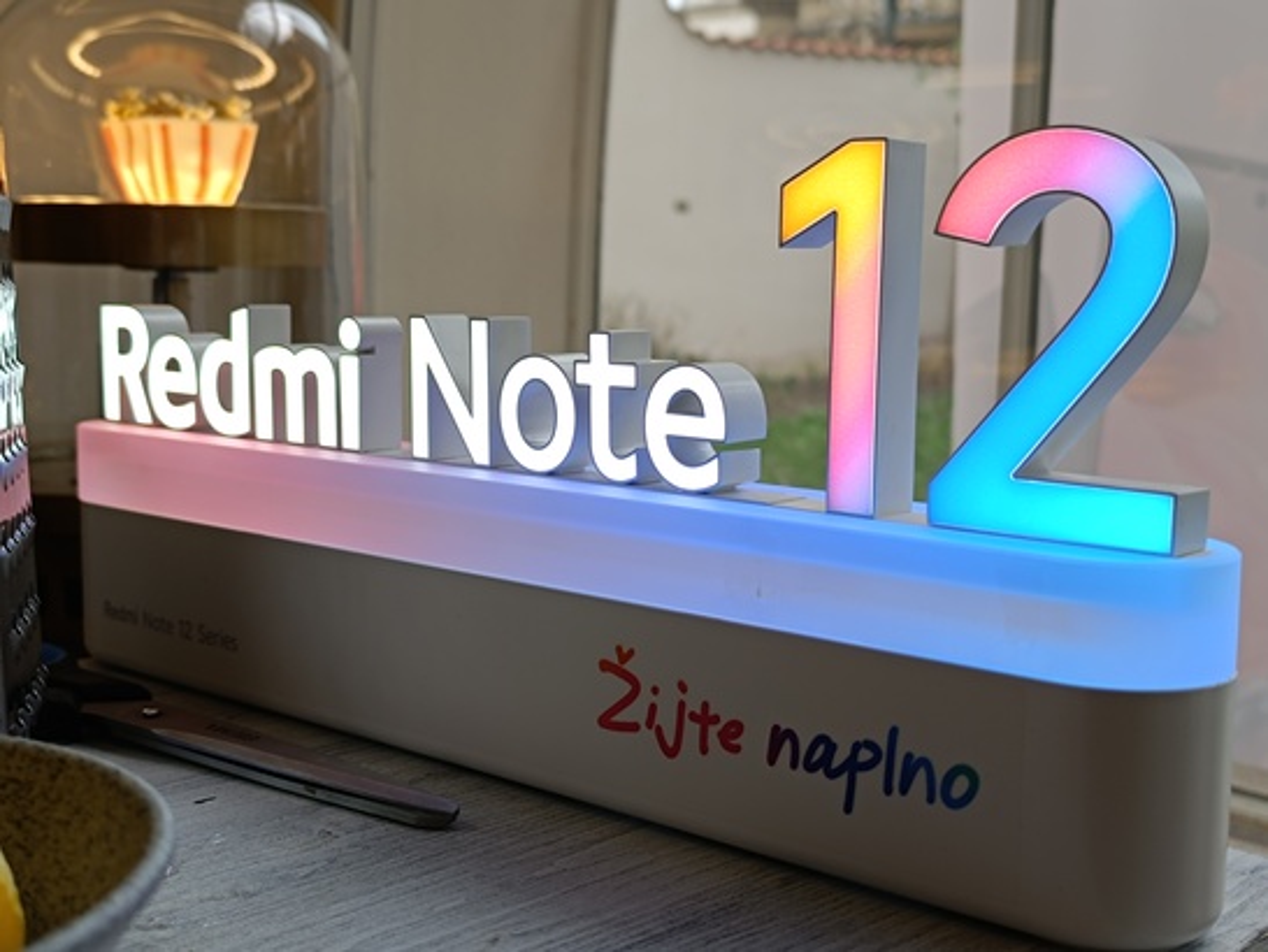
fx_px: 586
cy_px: 476
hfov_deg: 94.5
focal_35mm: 16
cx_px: 634
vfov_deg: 78.1
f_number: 1.65
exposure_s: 1/100
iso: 54
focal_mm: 6.14
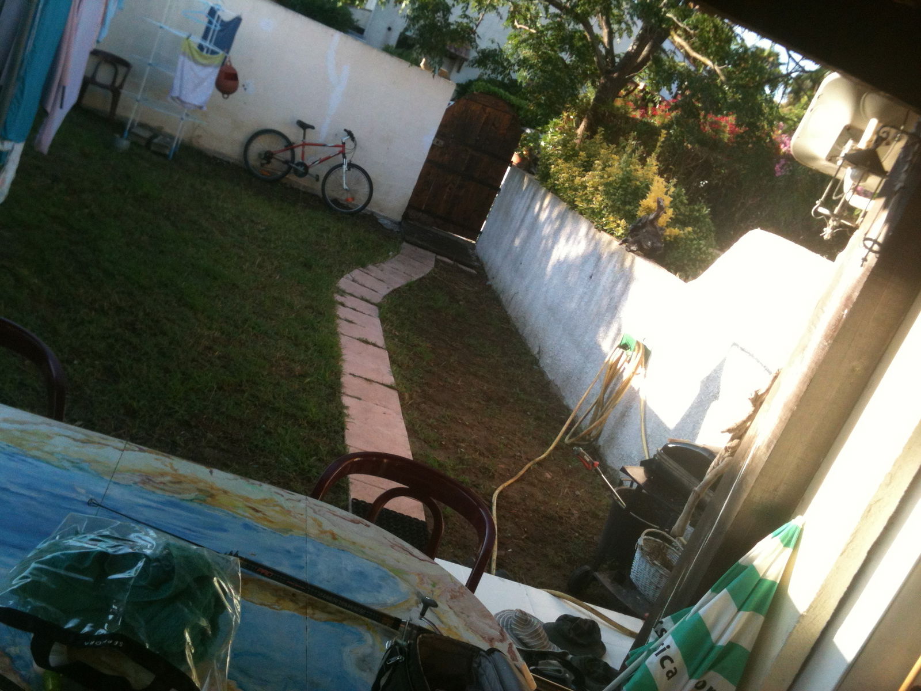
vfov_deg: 40.7
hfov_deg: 52.6
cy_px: 346
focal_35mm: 35
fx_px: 931
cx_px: 460
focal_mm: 3.85
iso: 64
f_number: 2.8
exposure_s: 1/215
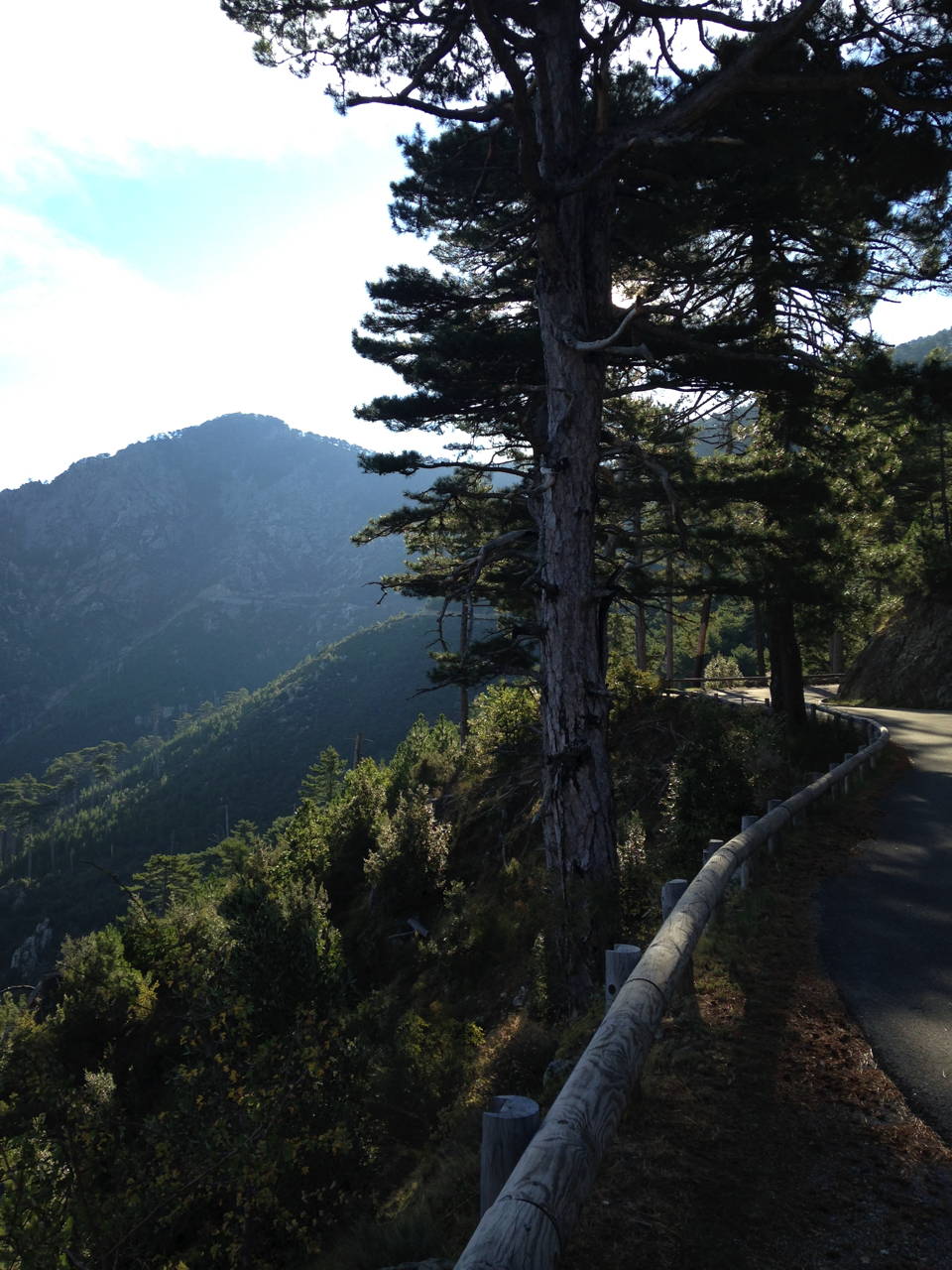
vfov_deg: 55.4
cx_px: 476
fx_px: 1210
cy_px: 635
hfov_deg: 42.9
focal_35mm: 33
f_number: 2.4
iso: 50
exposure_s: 1/630
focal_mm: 4.12
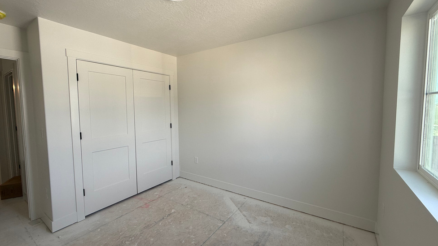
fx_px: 186
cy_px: 120
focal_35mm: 16
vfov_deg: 67.1
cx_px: 215
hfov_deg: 99.4
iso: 50
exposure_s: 1/149
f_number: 2.2
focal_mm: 2.22
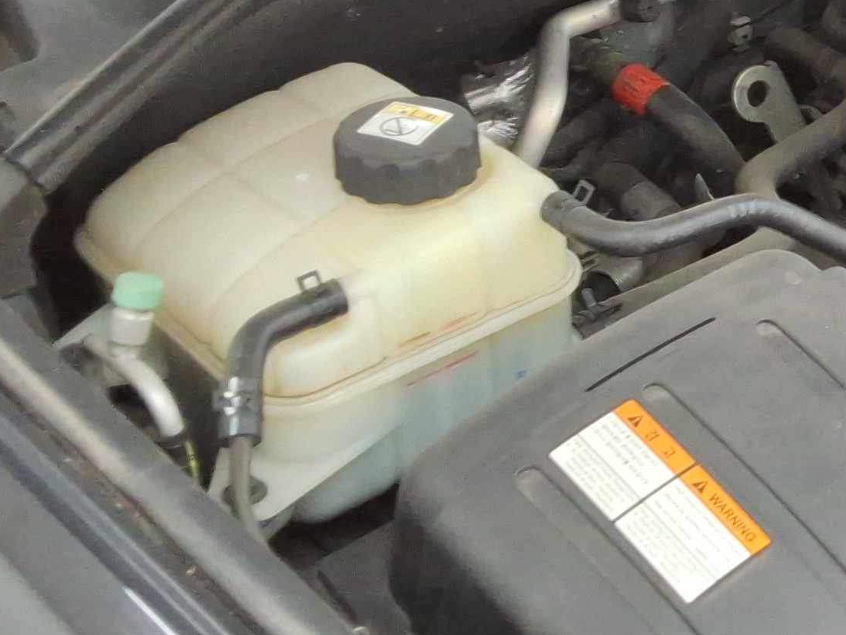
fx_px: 2029
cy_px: 29
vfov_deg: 17.4
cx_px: 1225
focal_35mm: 83
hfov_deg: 20.5
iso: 92
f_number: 1.9
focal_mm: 2.91
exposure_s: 1/40
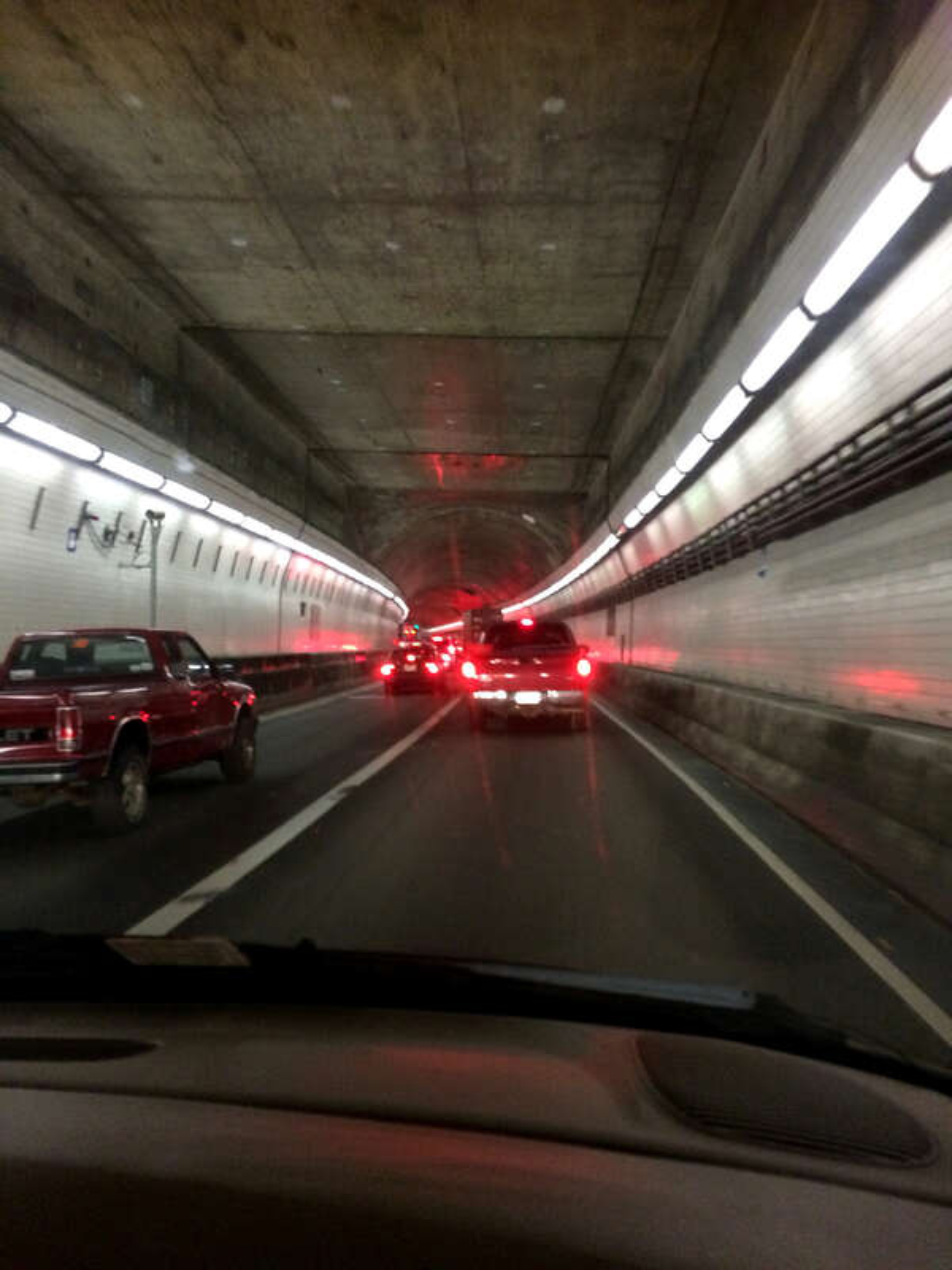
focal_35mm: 29
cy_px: 635
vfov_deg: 61.7
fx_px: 1063
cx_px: 476
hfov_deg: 48.2
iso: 320
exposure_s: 1/17
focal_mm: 4.15
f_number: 2.2
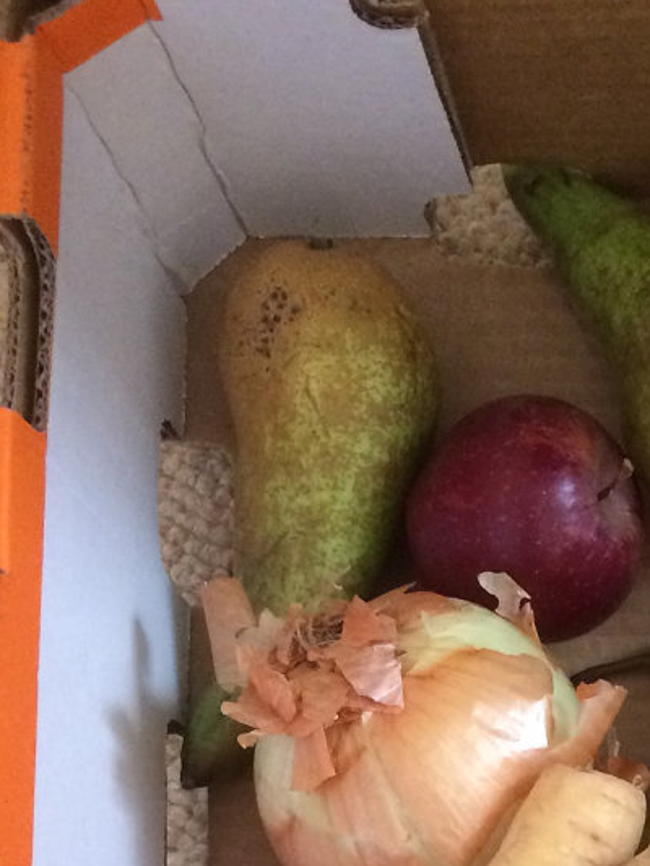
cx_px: 866
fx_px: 2177
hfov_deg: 16.0
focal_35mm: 87
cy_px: 1297
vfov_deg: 19.6
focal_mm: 4.15
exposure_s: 1/33
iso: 320
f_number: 2.2
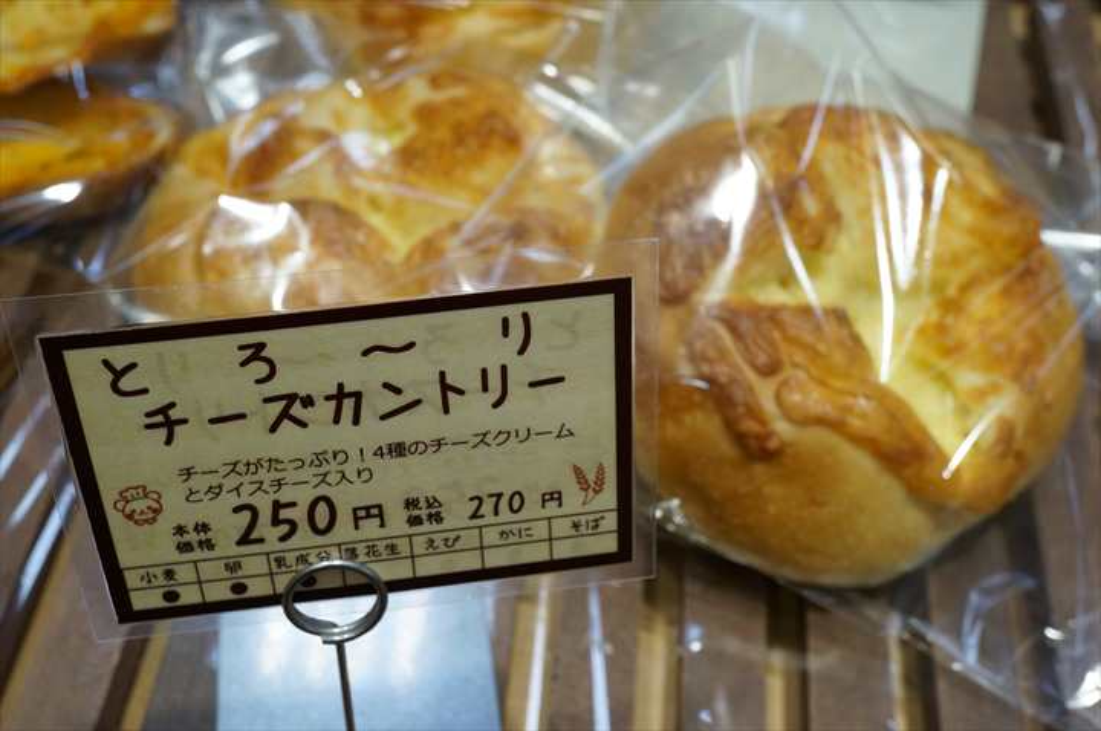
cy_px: 366
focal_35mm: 45
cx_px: 550
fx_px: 1374
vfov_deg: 29.8
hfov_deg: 43.7
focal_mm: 30
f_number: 7.1
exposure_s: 1/125
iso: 800
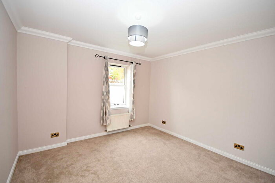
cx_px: 138
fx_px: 115
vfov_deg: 77.4
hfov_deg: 100.4
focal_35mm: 15
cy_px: 92
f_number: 4
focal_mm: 10
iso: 500
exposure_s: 1/60
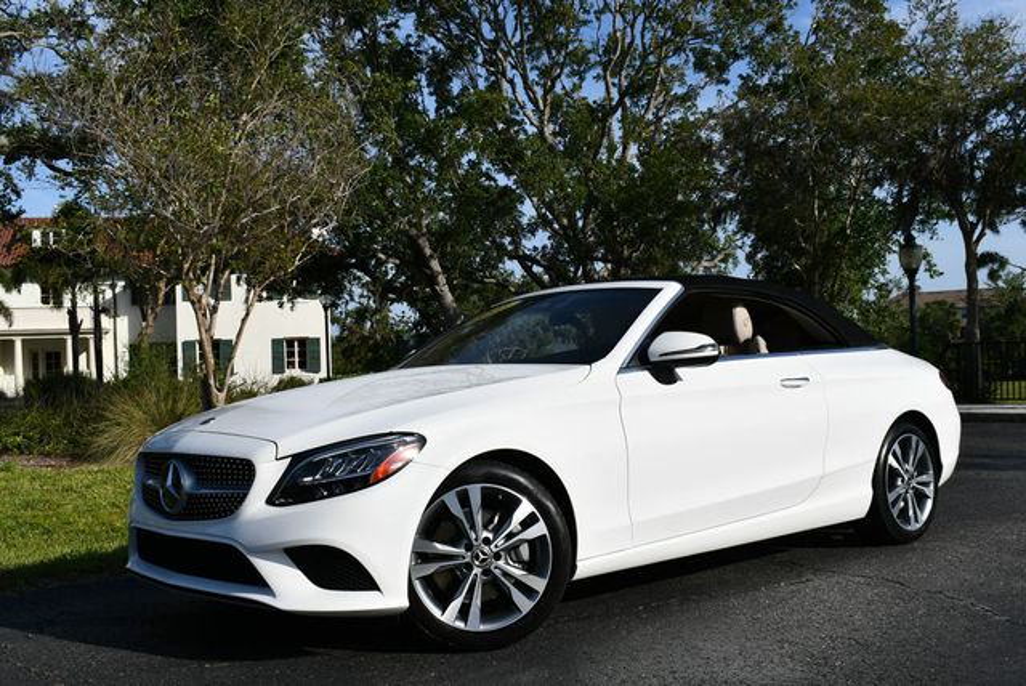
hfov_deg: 48.4
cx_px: 513
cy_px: 343
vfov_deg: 33.5
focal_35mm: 40
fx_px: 1141
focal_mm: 20
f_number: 10
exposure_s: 1/400
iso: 100
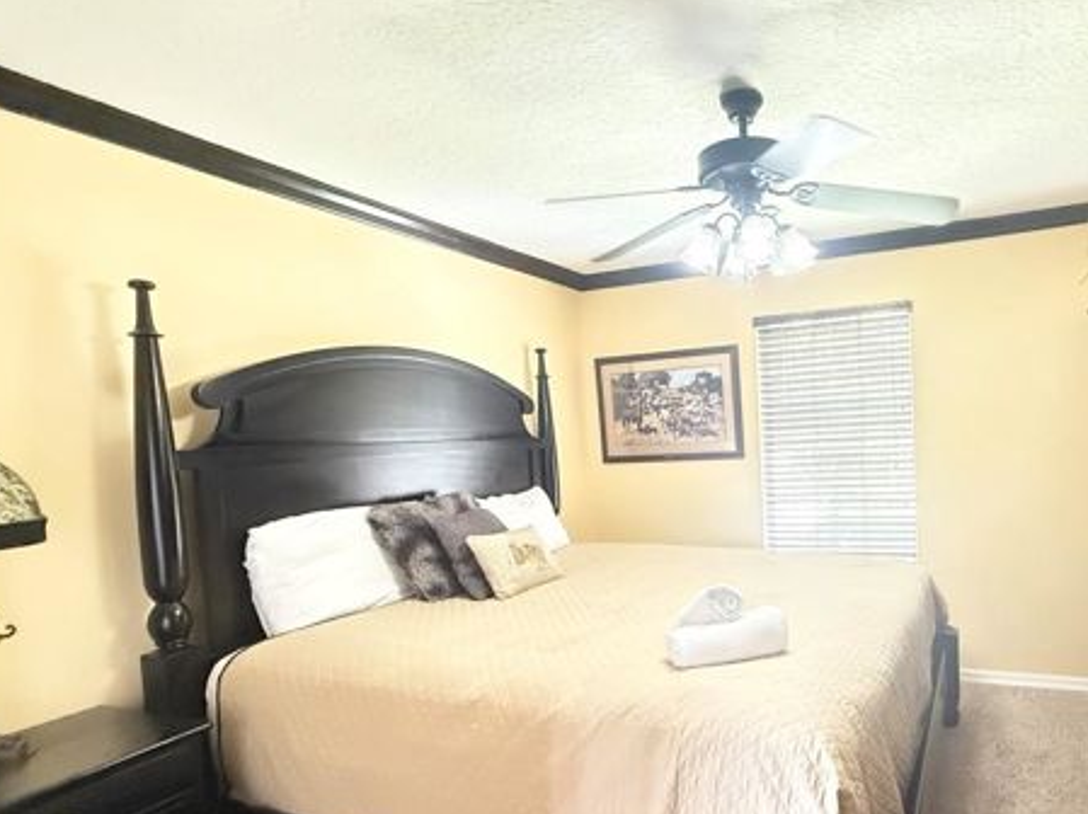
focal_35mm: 22
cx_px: 743
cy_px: 470
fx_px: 691
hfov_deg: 73.6
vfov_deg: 60.7
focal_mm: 2.22
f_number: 2.2
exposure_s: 1/60
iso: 1250
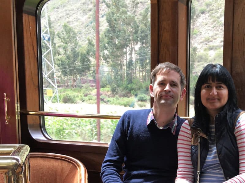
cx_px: 122
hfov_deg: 61.7
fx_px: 205
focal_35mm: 29
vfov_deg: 48.2
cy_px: 92
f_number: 2.2
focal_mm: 4.15
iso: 25
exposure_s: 1/120
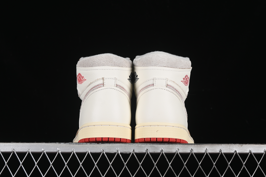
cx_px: 133
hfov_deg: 27.0
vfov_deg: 18.2
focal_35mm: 75
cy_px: 88
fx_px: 554
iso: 160
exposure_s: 1/80
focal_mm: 50
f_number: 8
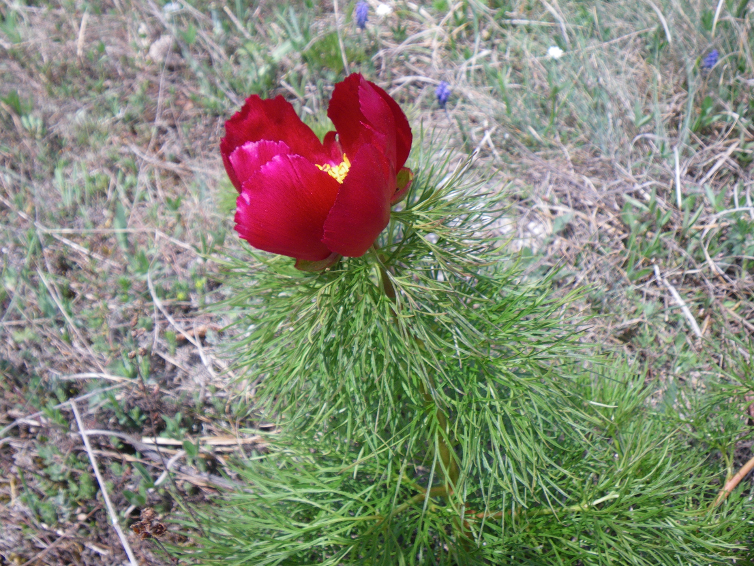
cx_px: 338
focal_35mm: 38
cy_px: 208
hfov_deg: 48.9
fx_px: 828
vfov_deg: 37.5
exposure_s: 1/200
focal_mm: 5
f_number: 4.2
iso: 50
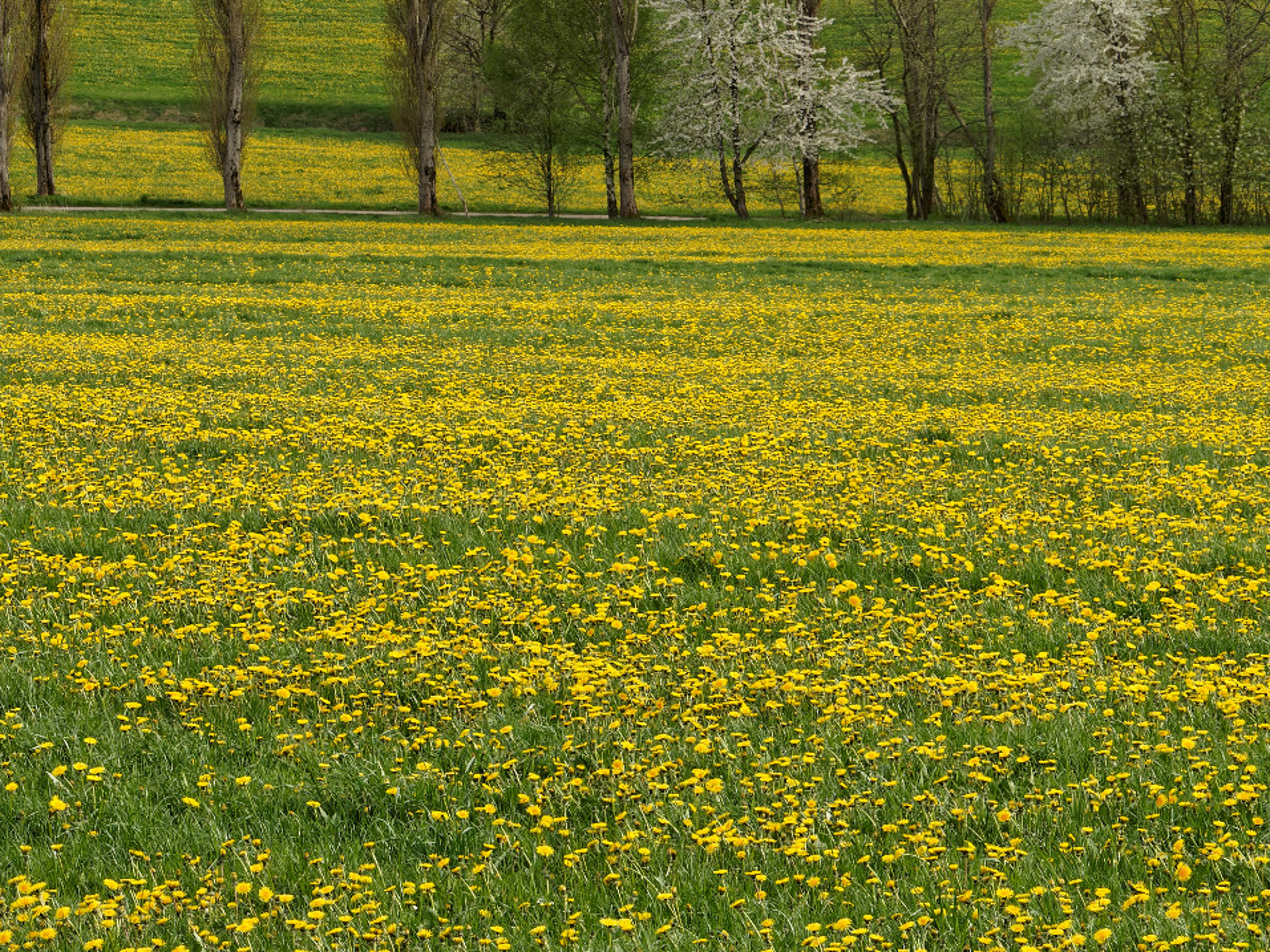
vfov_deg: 7.2
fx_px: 7558
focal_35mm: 206
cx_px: 231
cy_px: 185
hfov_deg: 9.6
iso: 400
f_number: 16
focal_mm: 100
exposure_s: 1/125
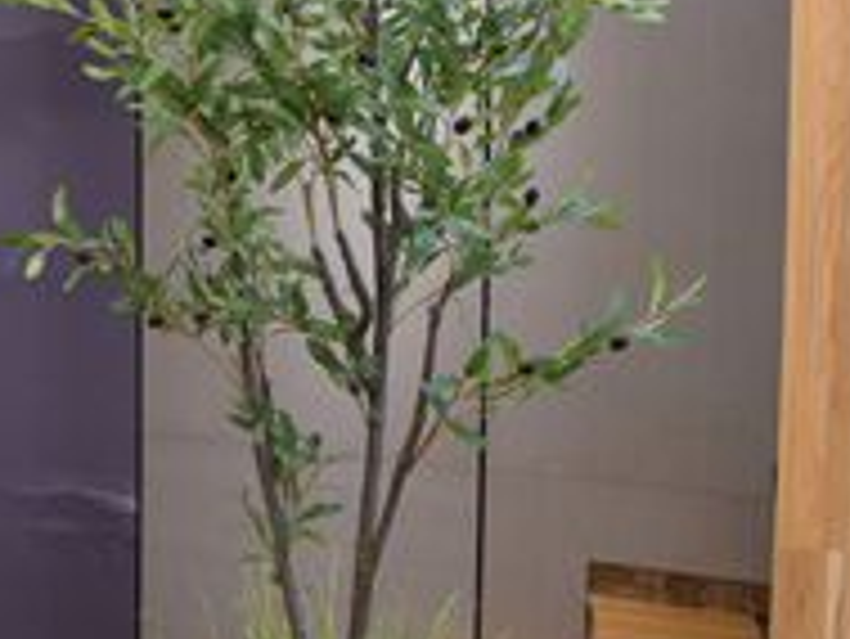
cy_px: 263
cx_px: -144
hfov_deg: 26.1
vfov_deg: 21.9
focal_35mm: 67
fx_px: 1646
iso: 640
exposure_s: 1/60
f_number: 4
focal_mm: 24
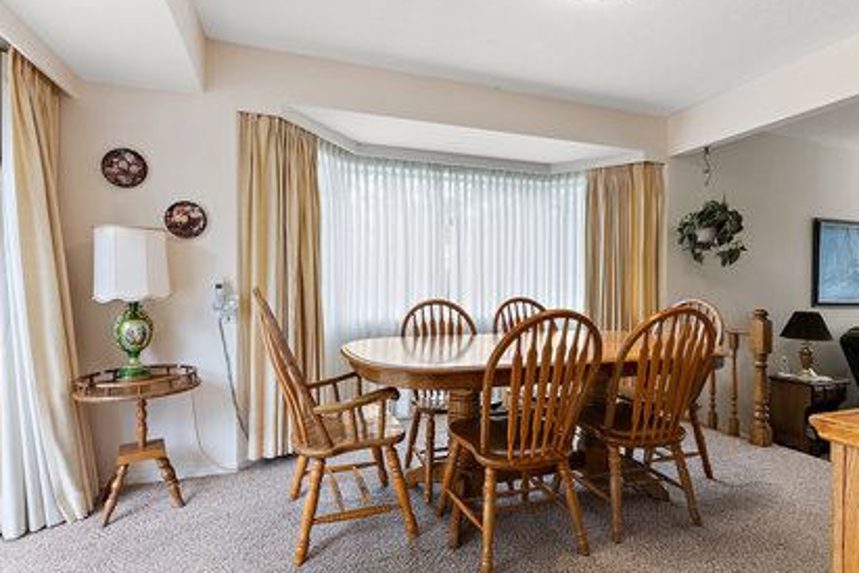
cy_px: 293
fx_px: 429
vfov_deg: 67.4
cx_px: 440
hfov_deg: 90.0
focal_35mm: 18
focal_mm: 17
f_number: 9
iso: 640
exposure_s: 1/10
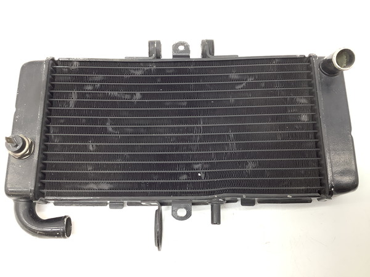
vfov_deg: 45.4
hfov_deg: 58.4
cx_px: 185
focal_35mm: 31
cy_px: 138
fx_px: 331
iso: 50
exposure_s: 1/60
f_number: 2.4
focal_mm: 3.3
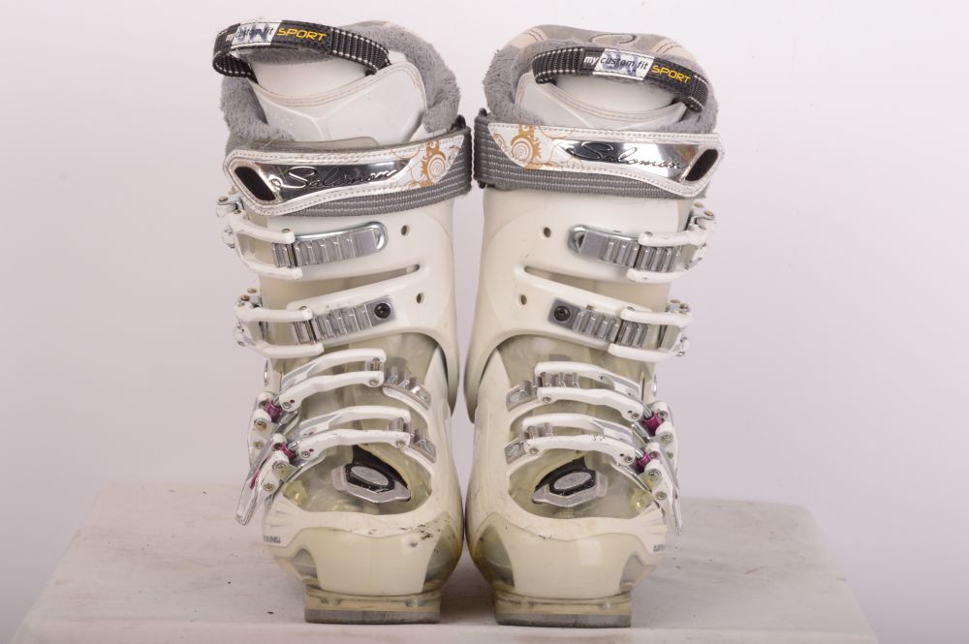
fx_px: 3631
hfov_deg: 15.2
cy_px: 322
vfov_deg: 10.1
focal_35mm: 135
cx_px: 484
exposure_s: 1/200
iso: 400
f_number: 14
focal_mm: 90
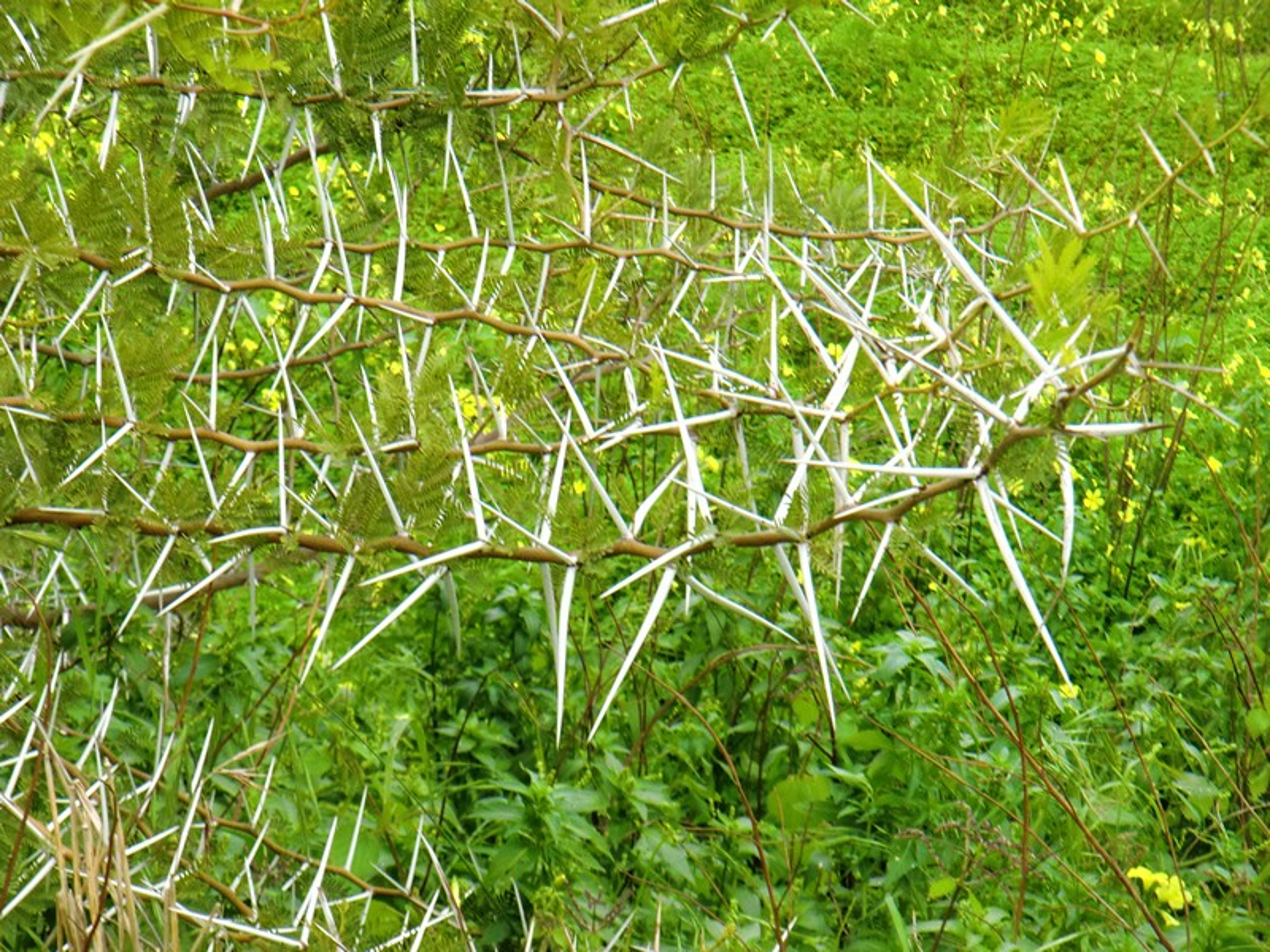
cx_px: 635
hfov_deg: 17.3
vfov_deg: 13.0
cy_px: 476
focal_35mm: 114
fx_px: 4182
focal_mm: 19.98
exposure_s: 1/125
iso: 100
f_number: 5.4
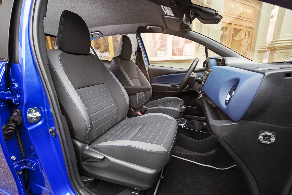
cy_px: 98
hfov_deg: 96.7
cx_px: 146
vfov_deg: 73.8
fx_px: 130
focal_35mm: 16
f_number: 5.6
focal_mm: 16
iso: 800
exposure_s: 1/6
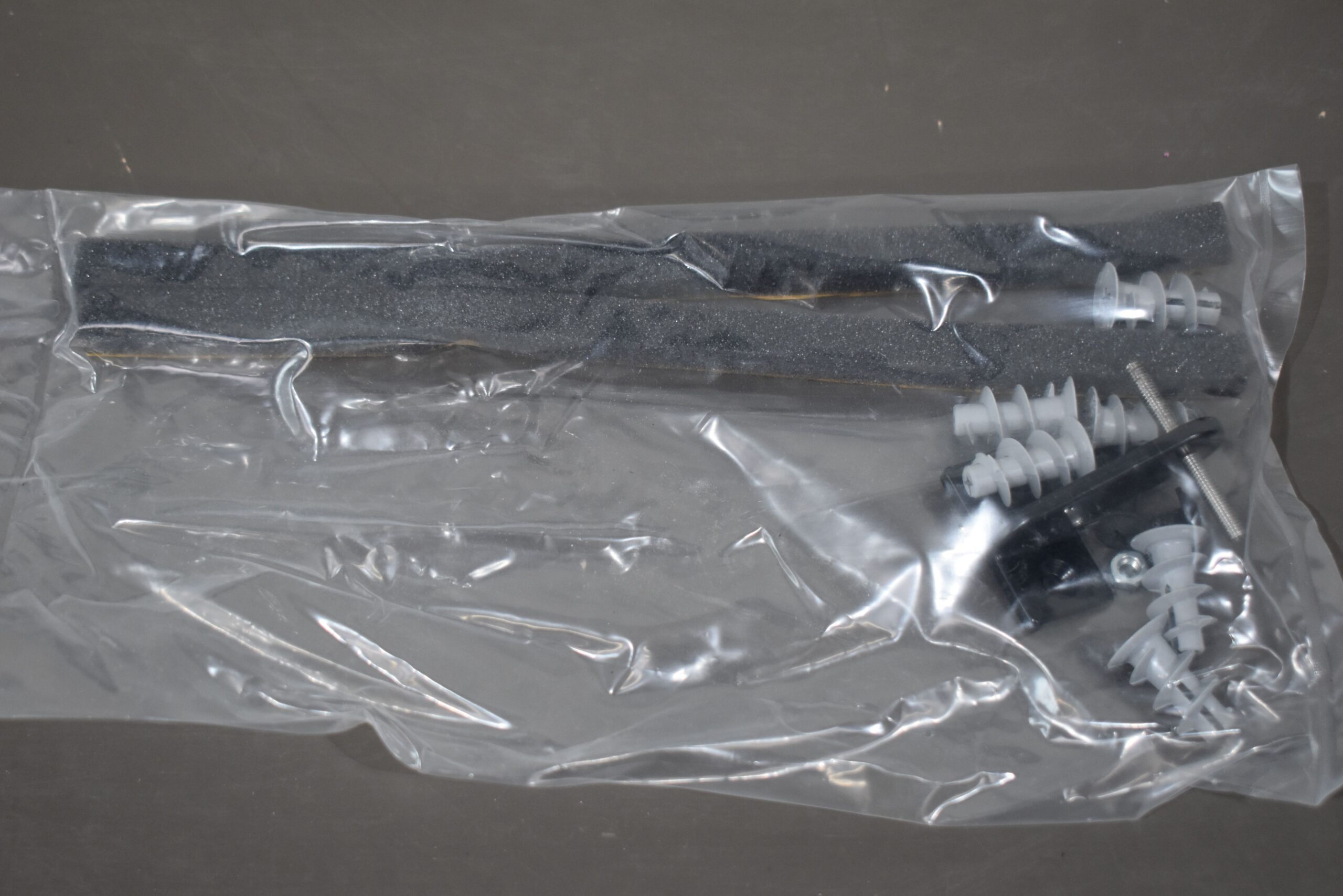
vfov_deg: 22.6
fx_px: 2238
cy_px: 448
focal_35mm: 60
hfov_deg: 33.4
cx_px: 672
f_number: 5
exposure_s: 1/200
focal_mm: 40
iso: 800
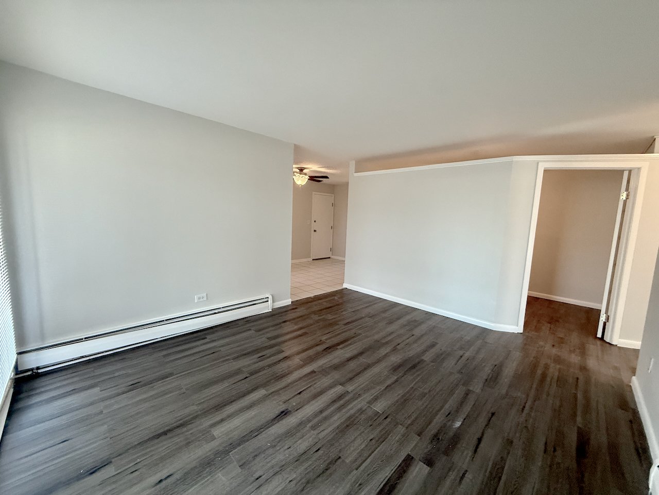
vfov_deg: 85.7
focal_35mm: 14
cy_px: 248
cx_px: 330
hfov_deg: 102.1
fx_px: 267
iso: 320
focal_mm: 2.22
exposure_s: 1/120
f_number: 2.2
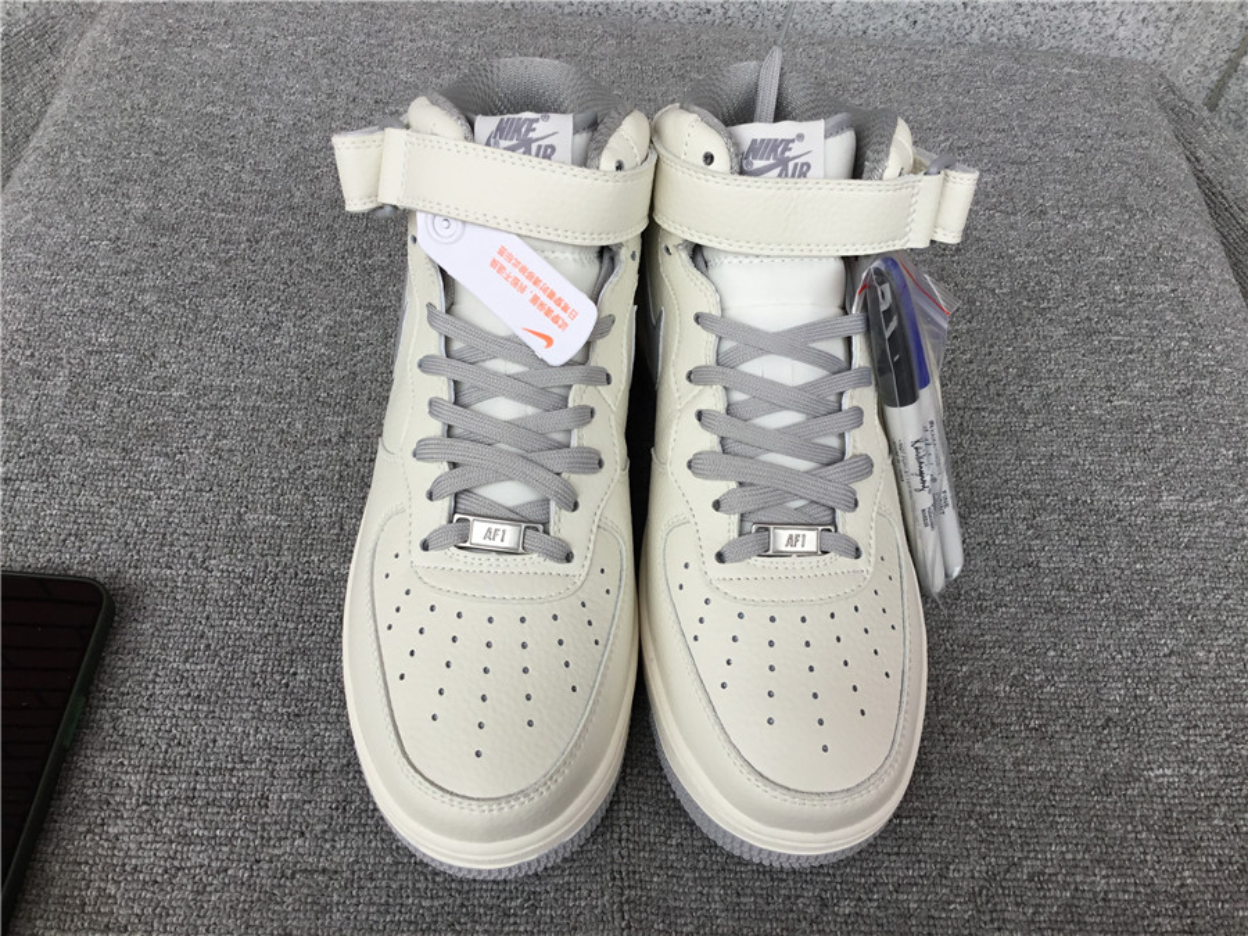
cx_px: 624
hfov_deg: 58.4
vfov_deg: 45.4
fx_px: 1118
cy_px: 468
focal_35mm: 31
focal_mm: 3.3
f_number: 2.4
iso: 25
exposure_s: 1/217
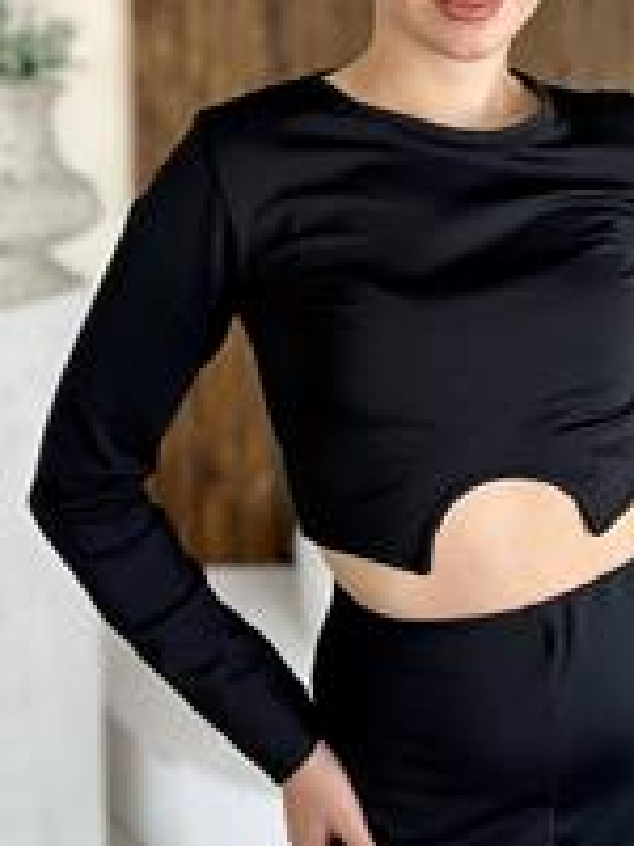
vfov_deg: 31.3
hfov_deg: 24.2
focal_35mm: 60
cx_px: 461
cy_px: 165
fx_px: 1465
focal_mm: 2.69
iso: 25
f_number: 1.9
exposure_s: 1/121
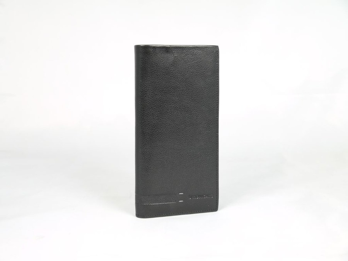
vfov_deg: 28.0
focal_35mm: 52
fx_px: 523
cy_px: 130
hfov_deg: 36.8
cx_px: 174
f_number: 4.7
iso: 100
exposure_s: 1/30
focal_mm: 26
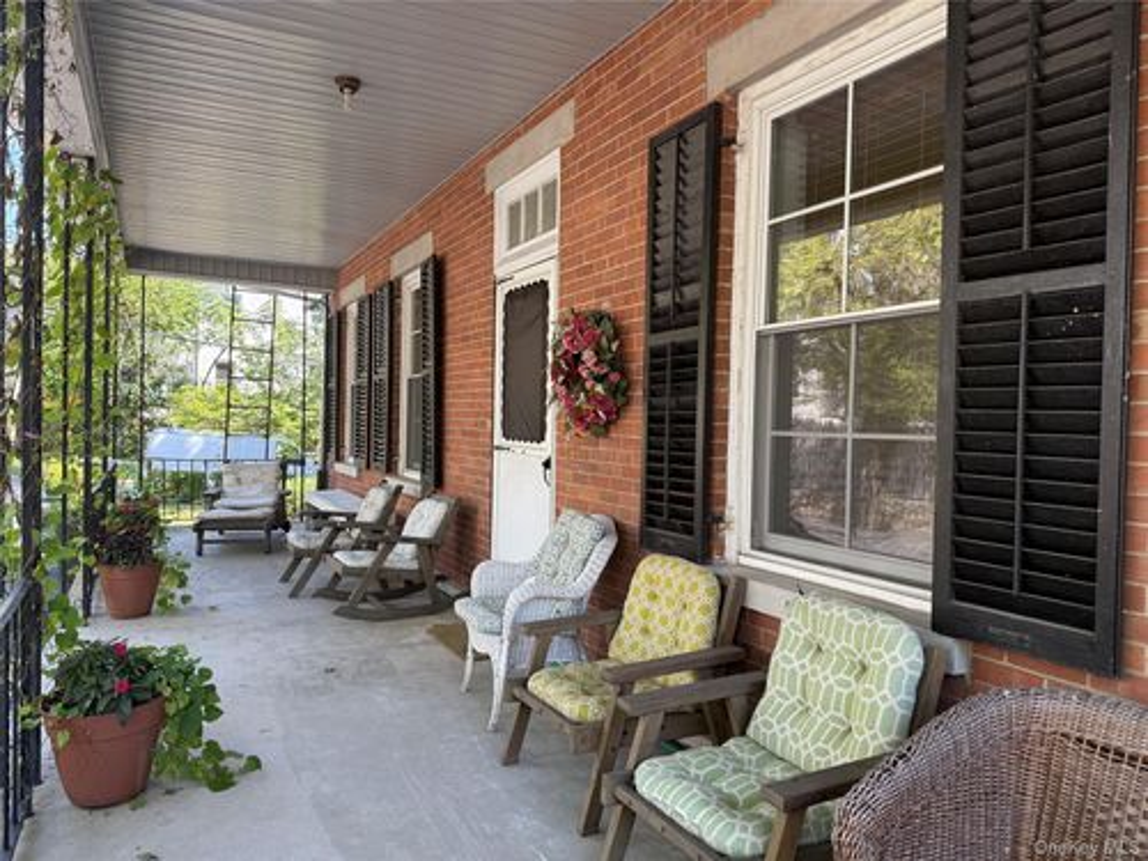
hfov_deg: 71.6
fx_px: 796
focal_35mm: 24
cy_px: 430
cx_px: 574
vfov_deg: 56.8
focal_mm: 6.76
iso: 100
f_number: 1.78
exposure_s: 1/344
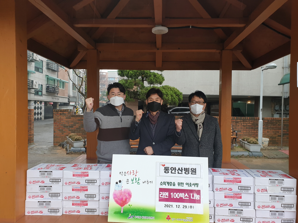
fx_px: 224
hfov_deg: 67.3
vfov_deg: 53.1
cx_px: 149
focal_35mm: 26
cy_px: 112
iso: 100
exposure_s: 1/60
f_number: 2.4
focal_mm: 4.3
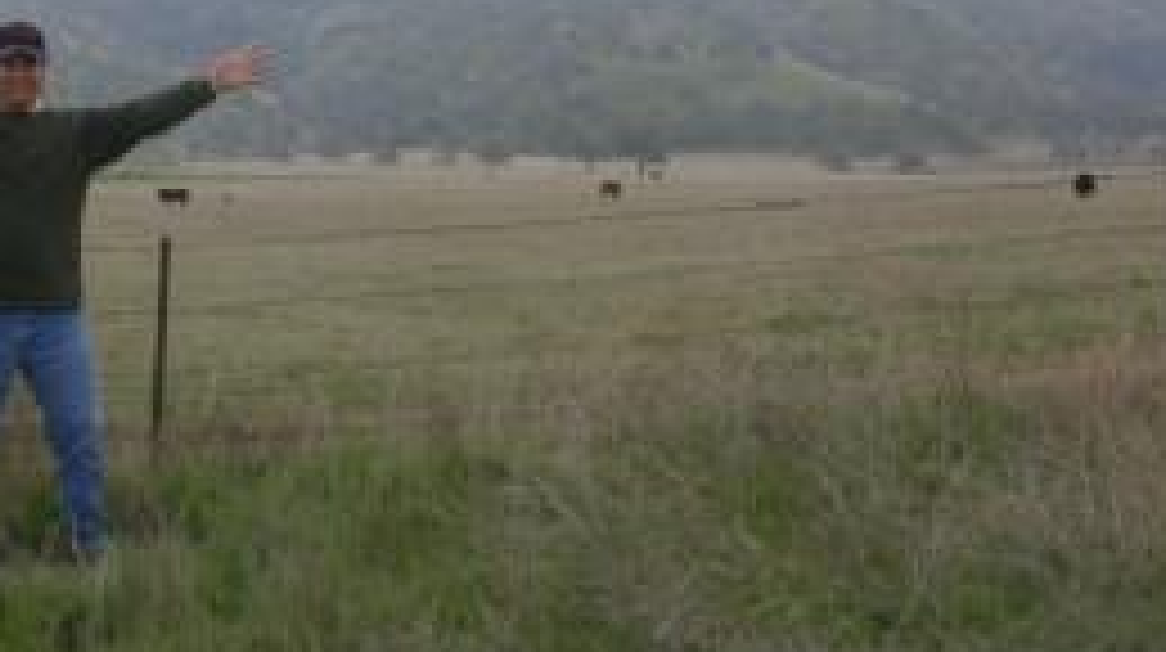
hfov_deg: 31.5
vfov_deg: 18.1
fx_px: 2038
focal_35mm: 66
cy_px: 151
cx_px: 324
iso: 50
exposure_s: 1/144
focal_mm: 5.8
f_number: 5.6
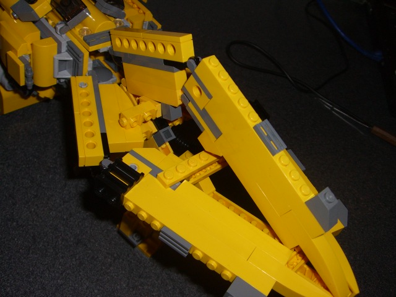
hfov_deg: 49.0
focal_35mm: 38
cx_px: 198
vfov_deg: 37.7
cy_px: 148
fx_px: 435
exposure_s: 1/60
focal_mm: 6.2
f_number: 2.7
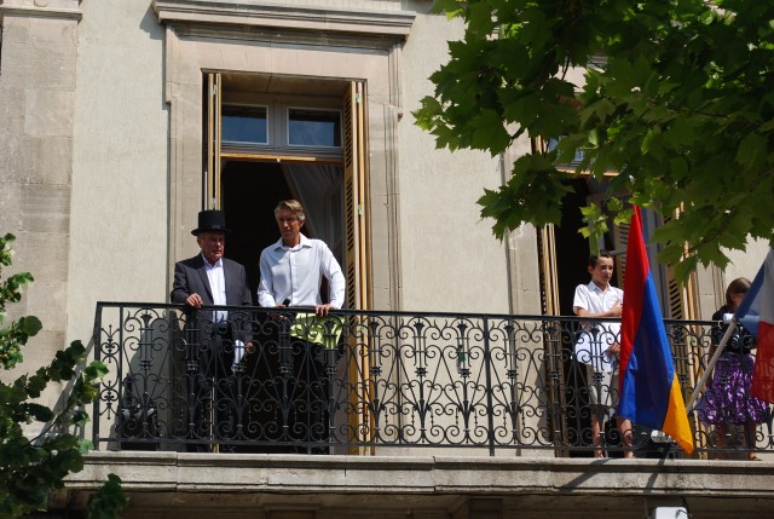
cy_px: 260
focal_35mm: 82
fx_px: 1777
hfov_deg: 24.6
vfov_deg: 16.6
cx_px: 387
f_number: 8
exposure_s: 1/250
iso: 100
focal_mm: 55
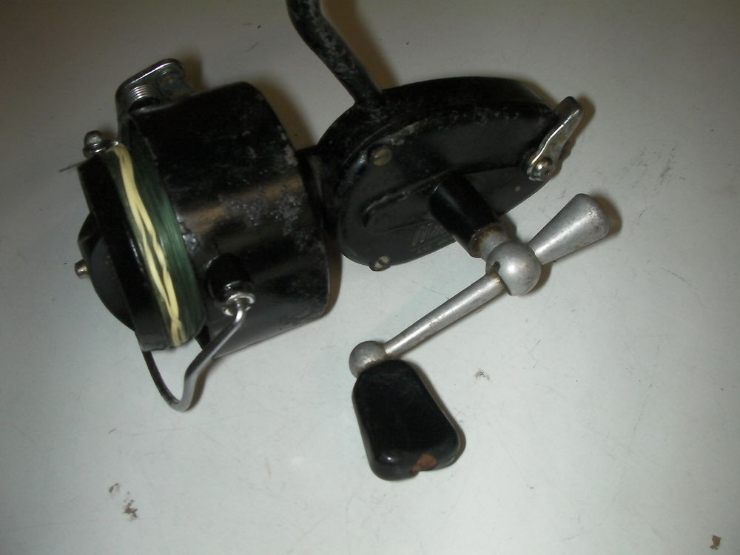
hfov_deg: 49.0
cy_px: 278
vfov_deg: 37.7
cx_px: 370
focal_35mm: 38
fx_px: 812
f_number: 5.6
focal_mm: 6.3
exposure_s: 1/30
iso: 200
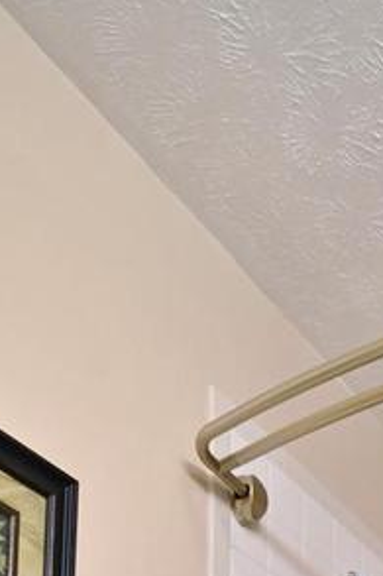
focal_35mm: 59
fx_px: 943
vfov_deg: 22.0
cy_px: 1022
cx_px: 548
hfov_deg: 20.2
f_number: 2.8
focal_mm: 16
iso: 1400
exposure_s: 1/125
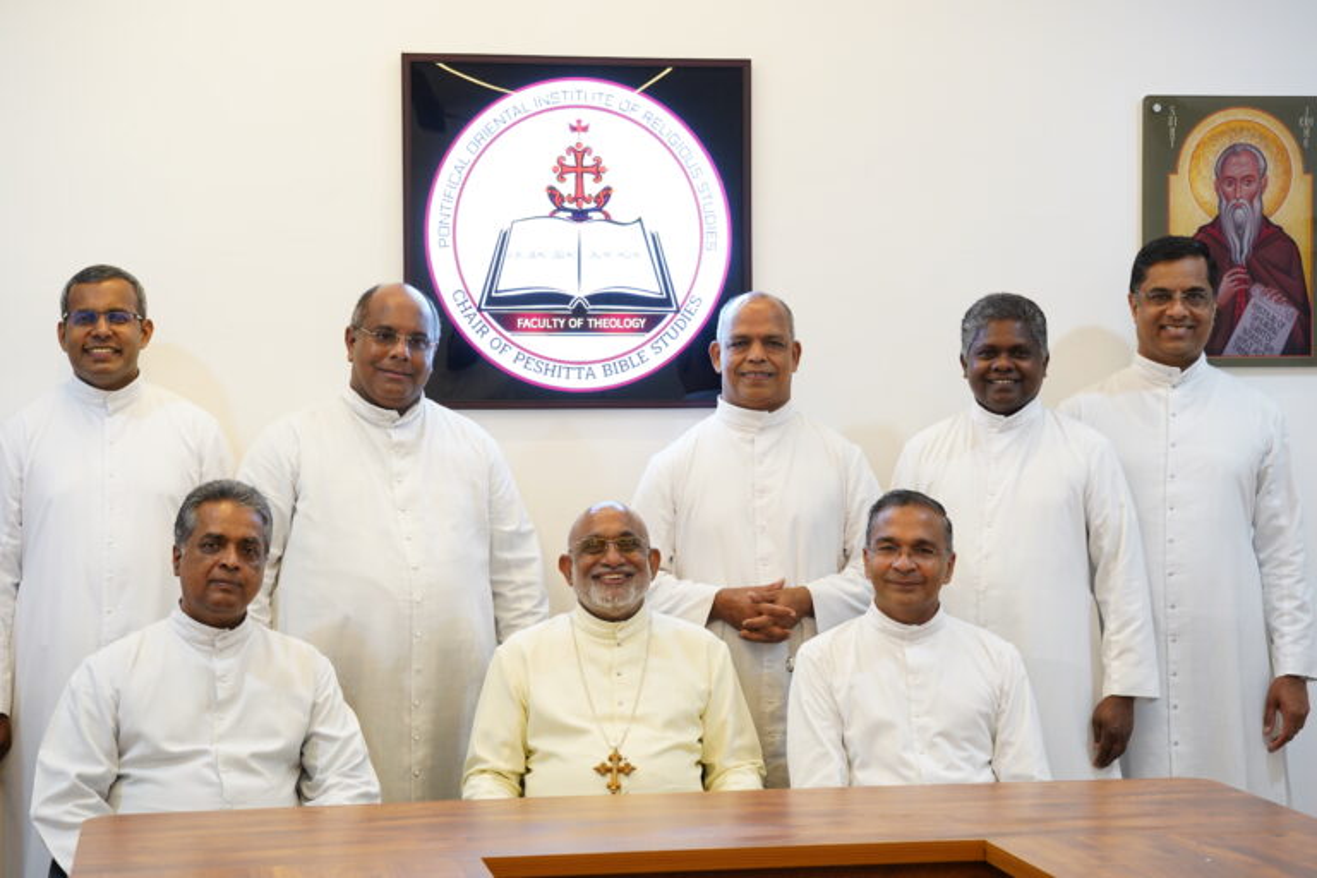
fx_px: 2561
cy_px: 439
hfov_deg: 28.8
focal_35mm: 70
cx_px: 658
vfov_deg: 19.5
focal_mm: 70
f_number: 5
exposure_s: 1/60
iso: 1600
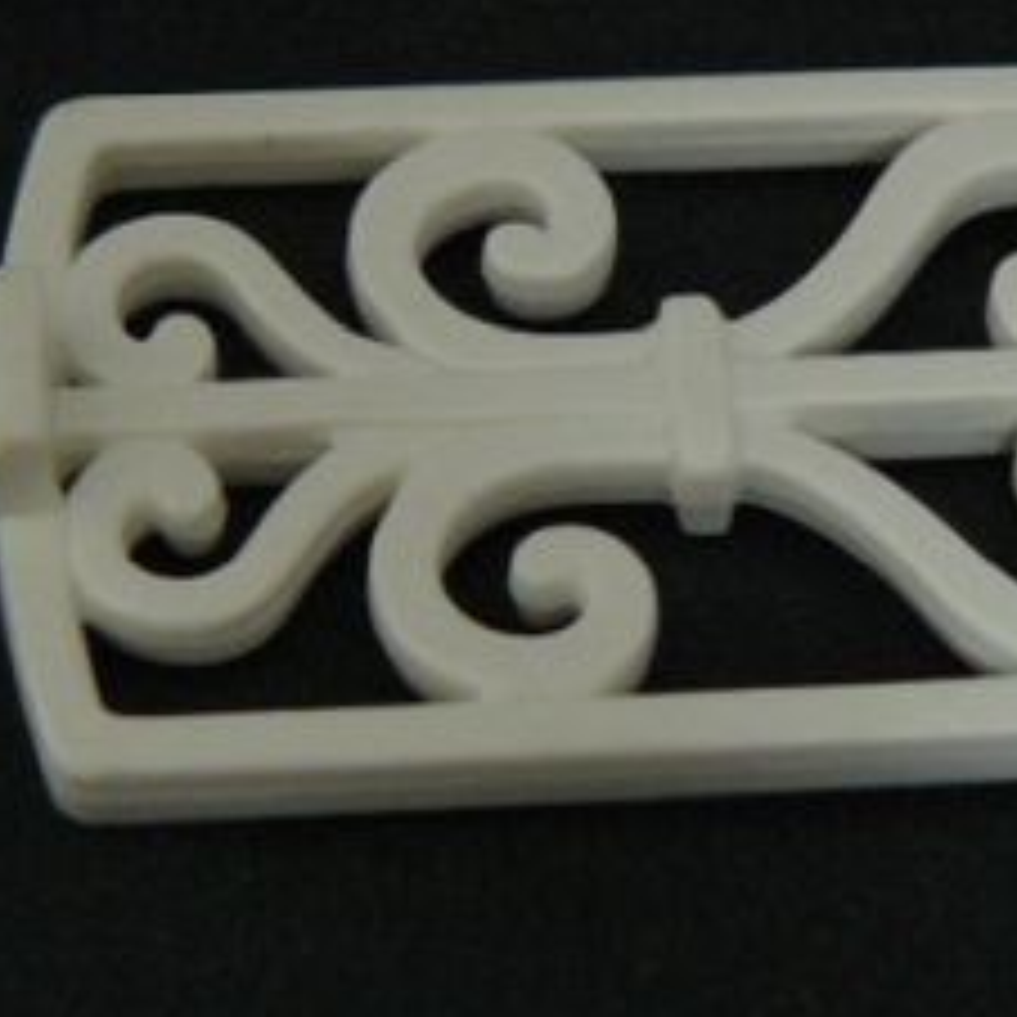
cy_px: 335
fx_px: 5086
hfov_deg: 11.4
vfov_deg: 11.4
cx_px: 783
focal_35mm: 153
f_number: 2.8
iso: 200
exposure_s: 1
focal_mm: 7.8
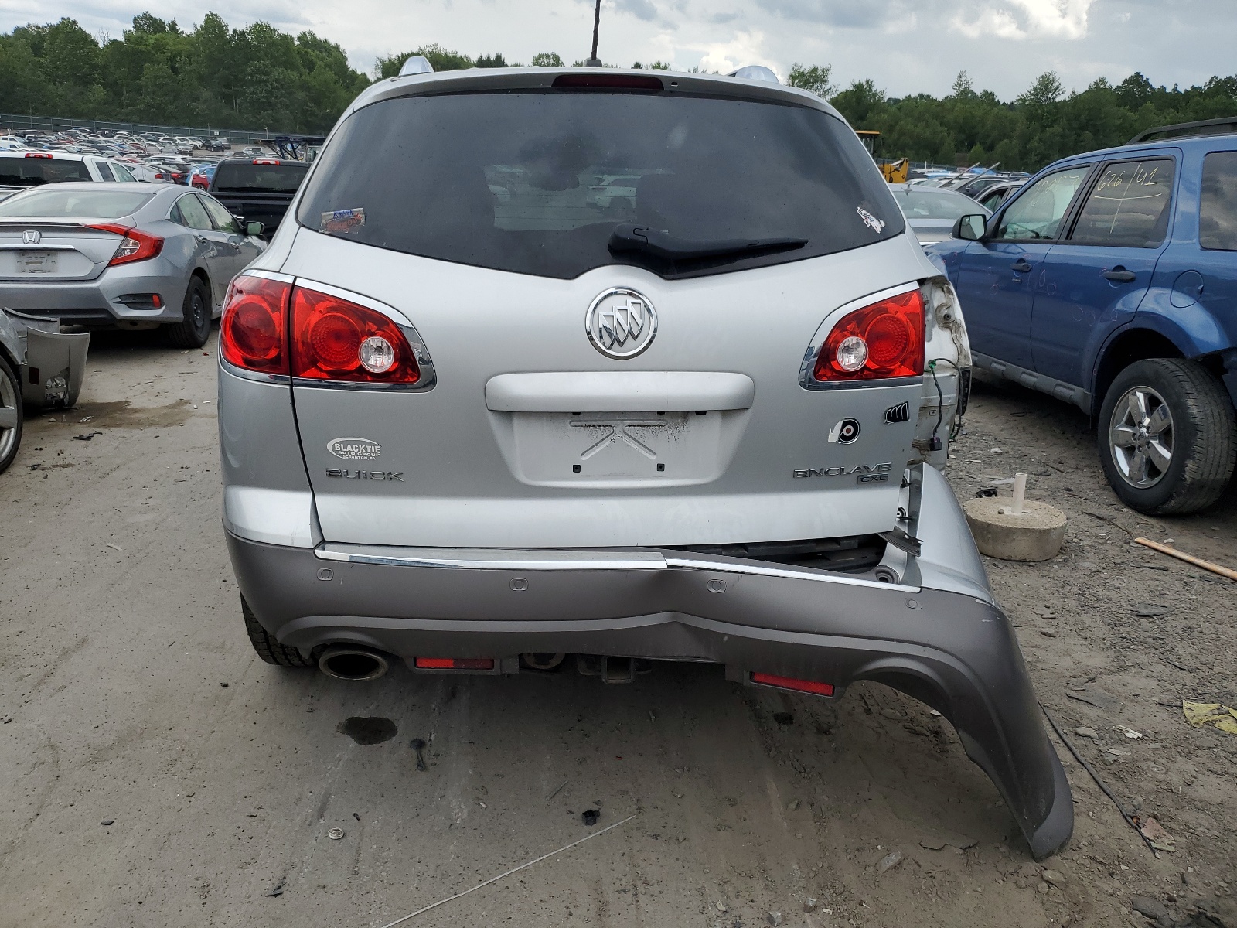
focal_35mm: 26
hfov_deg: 67.3
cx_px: 618
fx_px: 929
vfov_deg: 53.1
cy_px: 464
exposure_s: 1/2000
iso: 50
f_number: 1.5
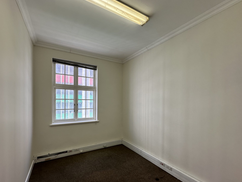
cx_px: 118
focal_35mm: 16
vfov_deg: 77.7
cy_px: 103
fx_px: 112
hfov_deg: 94.5
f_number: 2.2
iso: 50
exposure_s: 1/100
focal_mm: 2.22
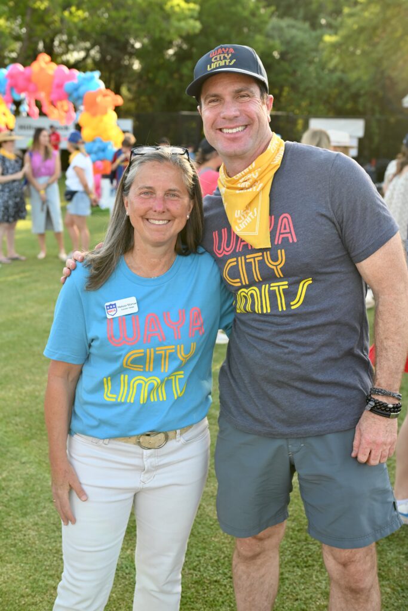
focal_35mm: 50
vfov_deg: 39.6
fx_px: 850
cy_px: 306
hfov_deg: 27.0
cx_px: 204
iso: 250
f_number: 4.5
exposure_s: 1/200
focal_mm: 50
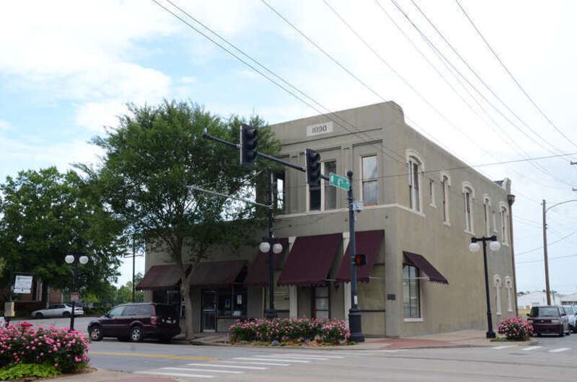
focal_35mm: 39
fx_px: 624
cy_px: 191
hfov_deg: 49.6
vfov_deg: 34.1
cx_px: 288
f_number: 11
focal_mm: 26
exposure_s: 1/125
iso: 400
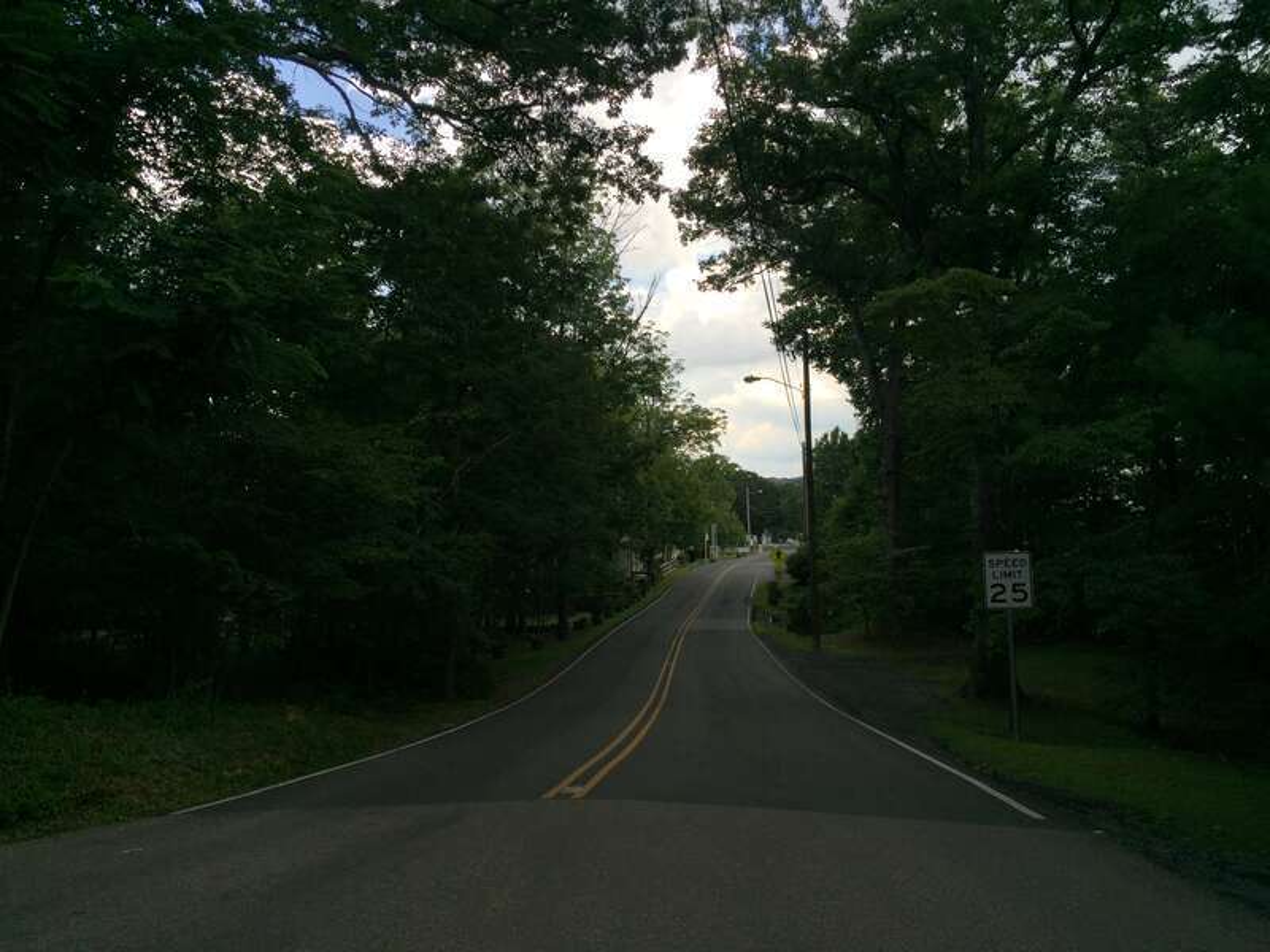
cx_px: 635
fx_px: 1064
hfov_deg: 61.7
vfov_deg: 48.2
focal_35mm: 29
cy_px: 476
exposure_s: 1/942
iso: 32
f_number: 2.2
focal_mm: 4.15
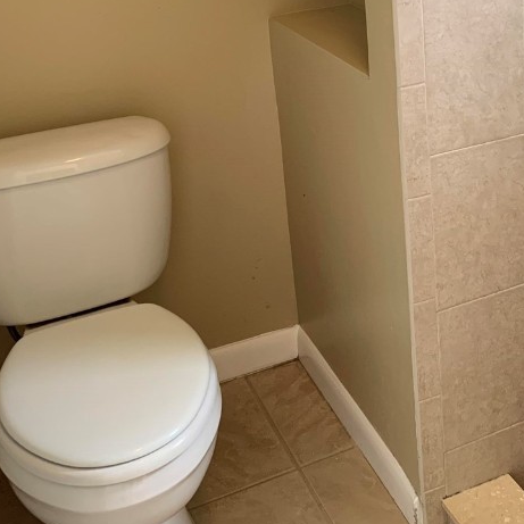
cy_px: 113
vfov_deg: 32.6
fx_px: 873
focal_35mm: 51
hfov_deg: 32.2
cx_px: 444
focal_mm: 4.25
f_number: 1.8
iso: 125
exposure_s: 1/60
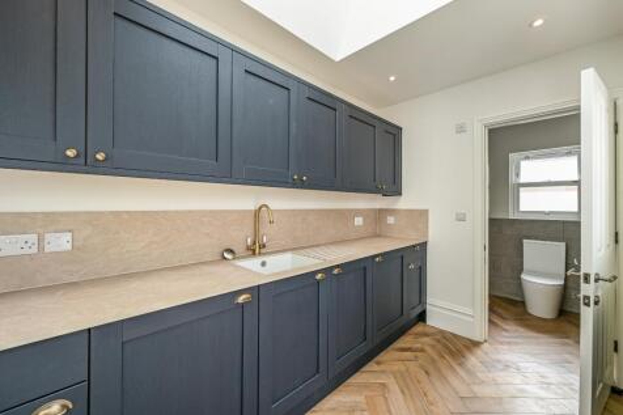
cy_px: 208
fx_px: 242
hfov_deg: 104.3
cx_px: 312
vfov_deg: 81.2
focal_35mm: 14
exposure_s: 1/30
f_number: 9
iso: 100
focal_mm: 14
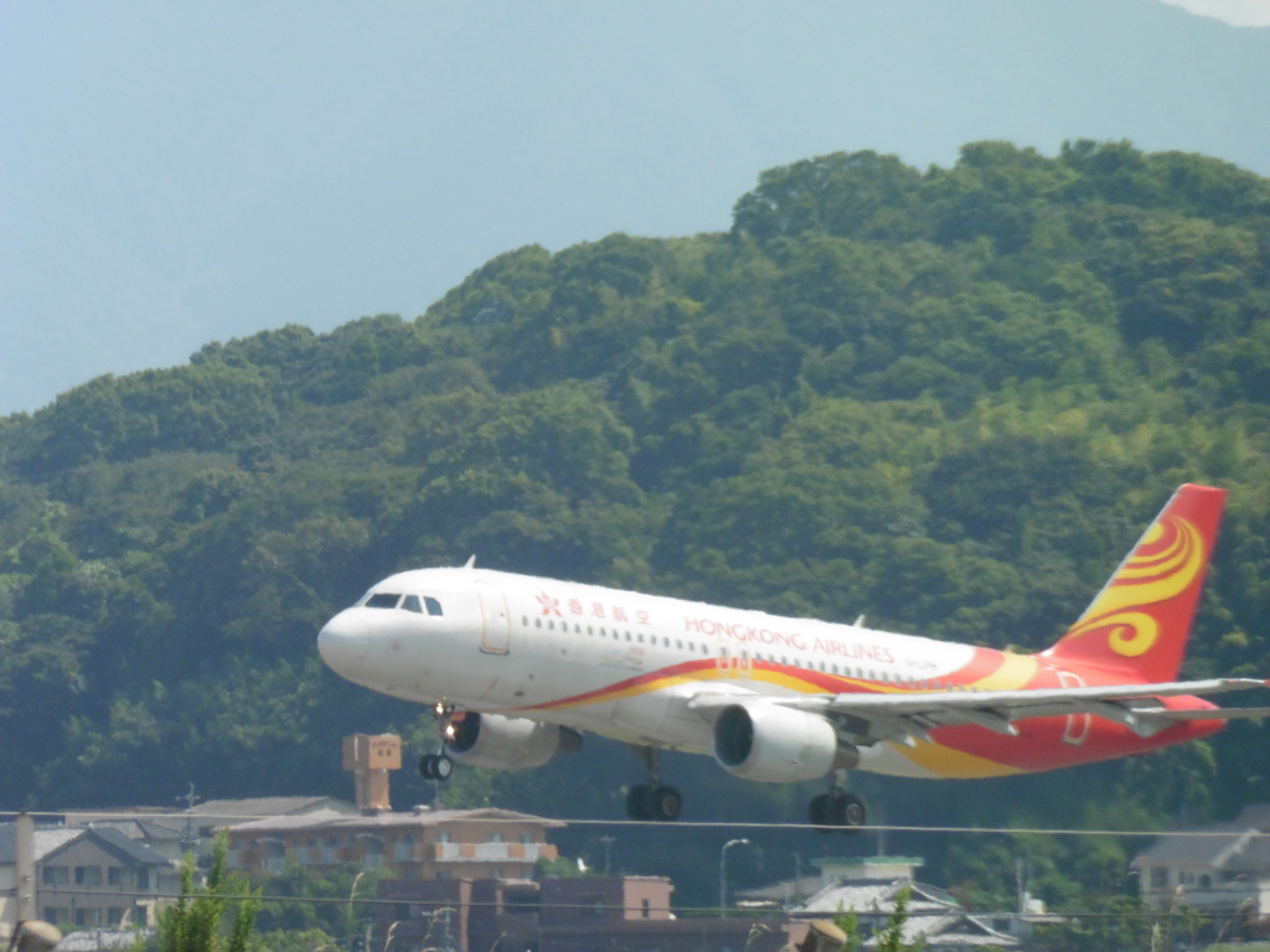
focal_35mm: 480
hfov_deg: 4.1
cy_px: 476
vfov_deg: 3.1
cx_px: 635
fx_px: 17610
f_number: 6.4
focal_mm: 86
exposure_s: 1/1250
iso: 400
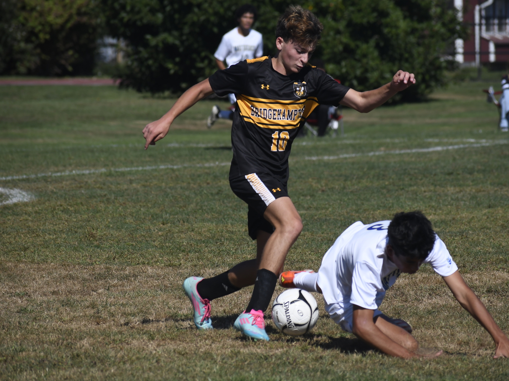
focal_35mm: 326
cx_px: 279
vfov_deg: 4.6
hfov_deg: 6.1
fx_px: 4793
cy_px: 190
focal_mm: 200
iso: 400
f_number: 7.1
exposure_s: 1/3200
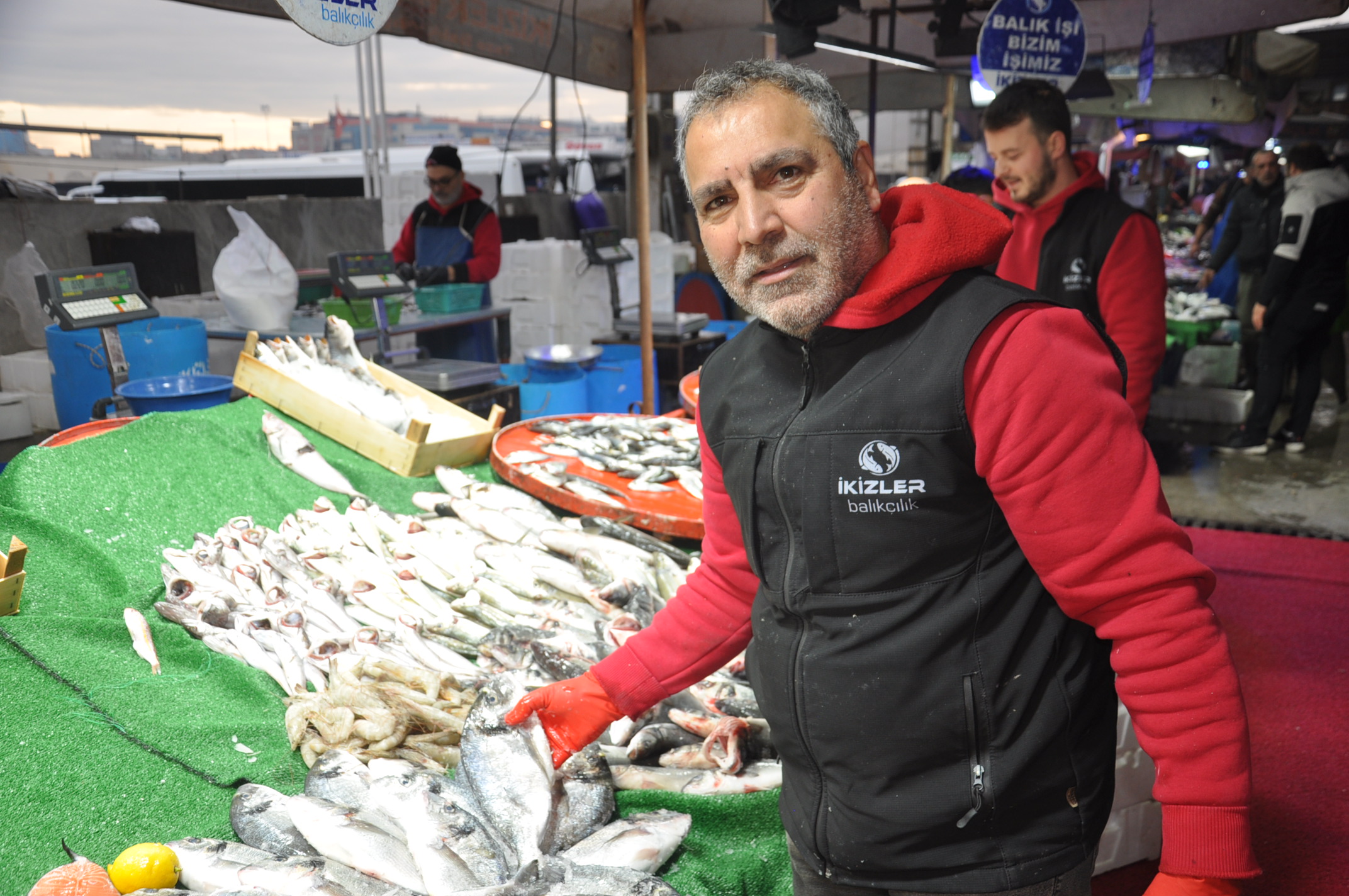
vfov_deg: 39.9
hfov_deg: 57.3
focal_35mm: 33
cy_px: 448
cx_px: 674
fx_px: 1235
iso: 220
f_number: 3.8
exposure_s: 1/200
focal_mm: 22
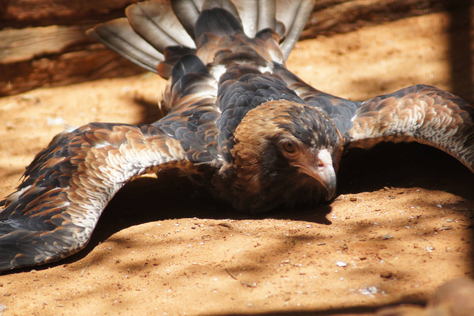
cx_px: 237
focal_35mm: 450
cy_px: 158
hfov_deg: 4.6
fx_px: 5922
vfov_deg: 3.1
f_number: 5.6
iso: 200
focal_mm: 300
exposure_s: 1/400
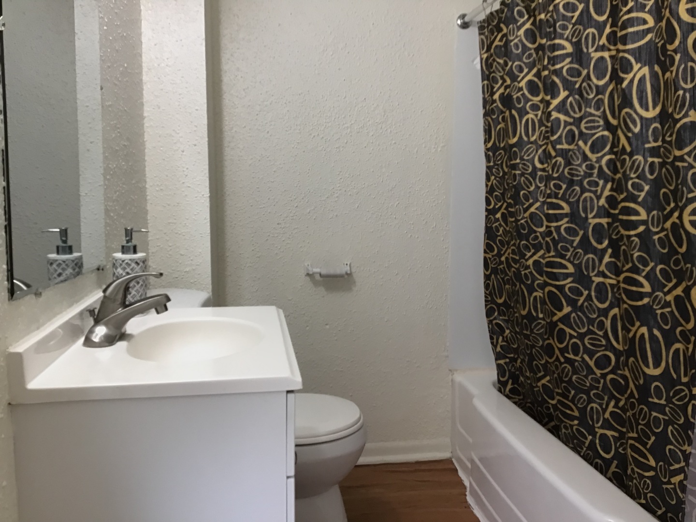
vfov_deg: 45.4
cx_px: 348
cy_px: 261
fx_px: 623
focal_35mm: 31
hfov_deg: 58.4
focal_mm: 3.3
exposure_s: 1/30
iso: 80
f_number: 2.4
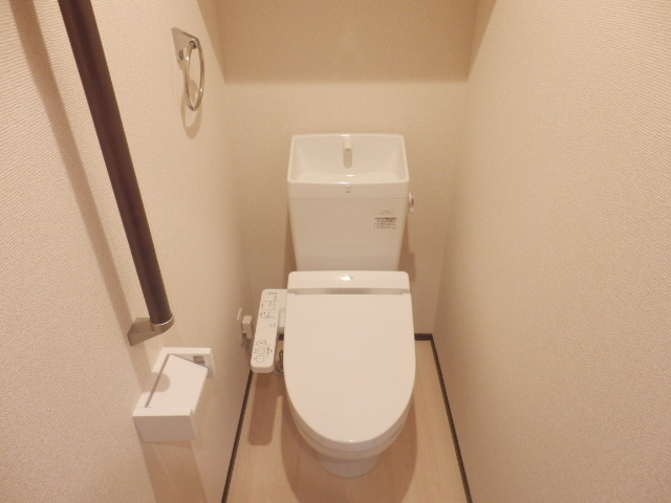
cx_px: 336
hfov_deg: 71.6
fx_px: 465
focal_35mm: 24
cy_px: 252
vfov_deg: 56.8
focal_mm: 4.2
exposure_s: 1/30
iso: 400
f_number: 3
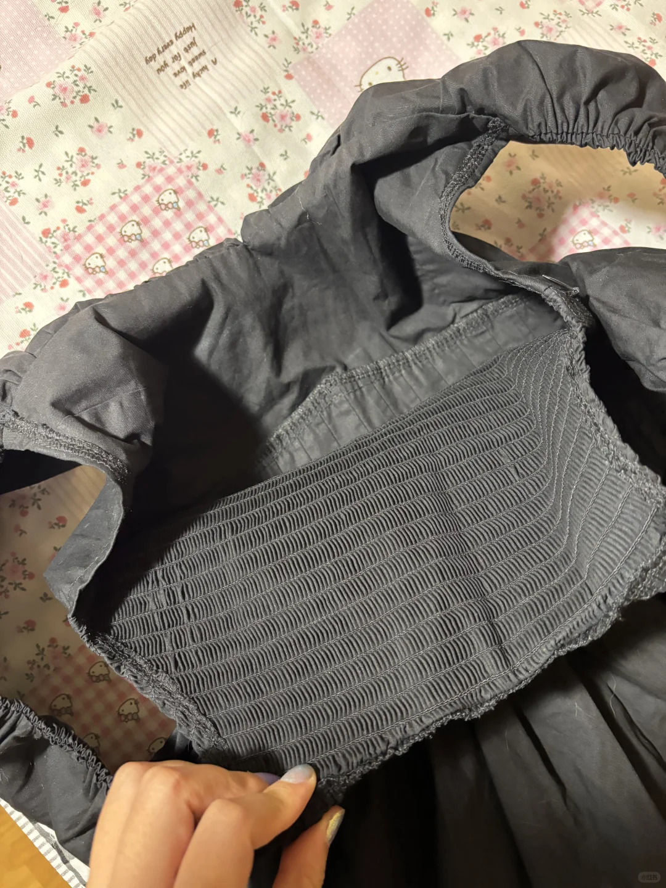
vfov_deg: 67.3
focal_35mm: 26
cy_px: 444
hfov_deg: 53.1
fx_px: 667
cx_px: 333
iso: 640
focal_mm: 5.96
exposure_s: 1/33
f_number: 1.6
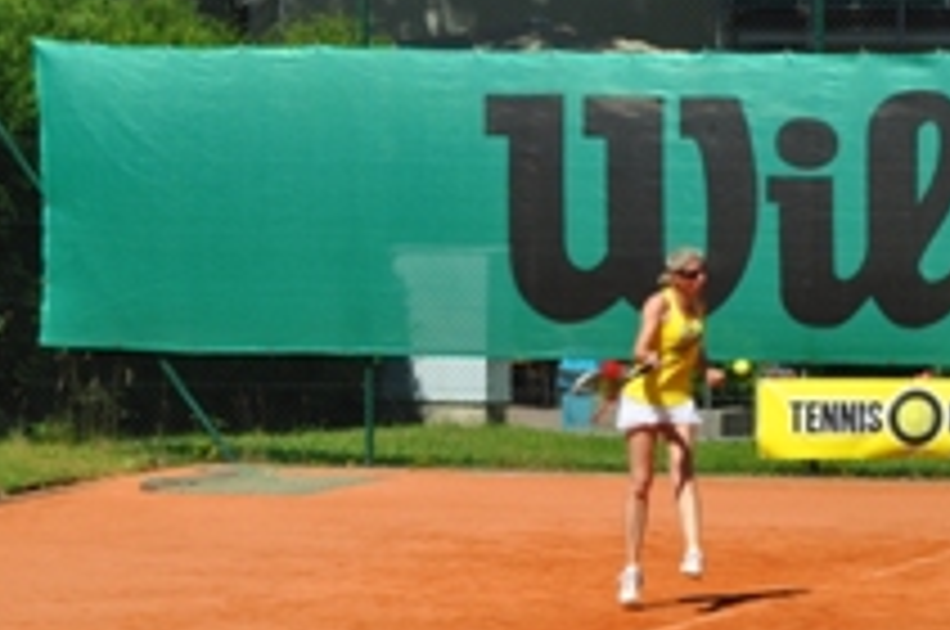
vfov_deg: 4.1
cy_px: 598
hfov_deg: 6.2
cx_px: 644
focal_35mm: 335
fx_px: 8828
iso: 200
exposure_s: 1/500
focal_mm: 105
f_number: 10
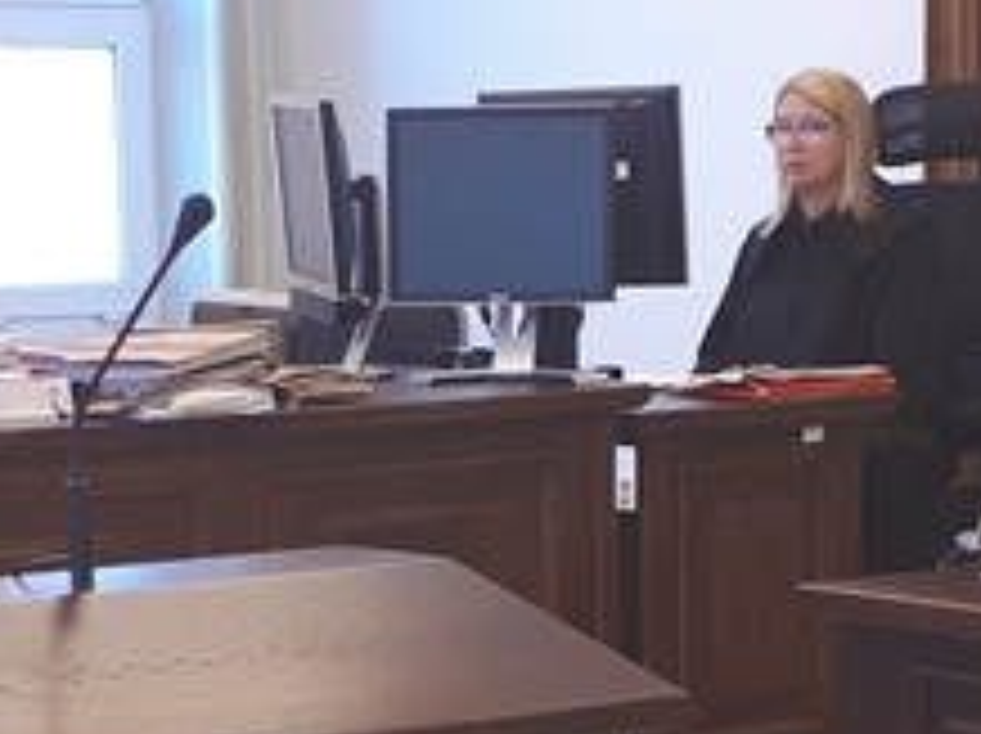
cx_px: 500
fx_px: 3595
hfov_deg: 15.5
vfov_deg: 11.5
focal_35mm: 127
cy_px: 788
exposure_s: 1/33
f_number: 1.9
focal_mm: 3.6
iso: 50
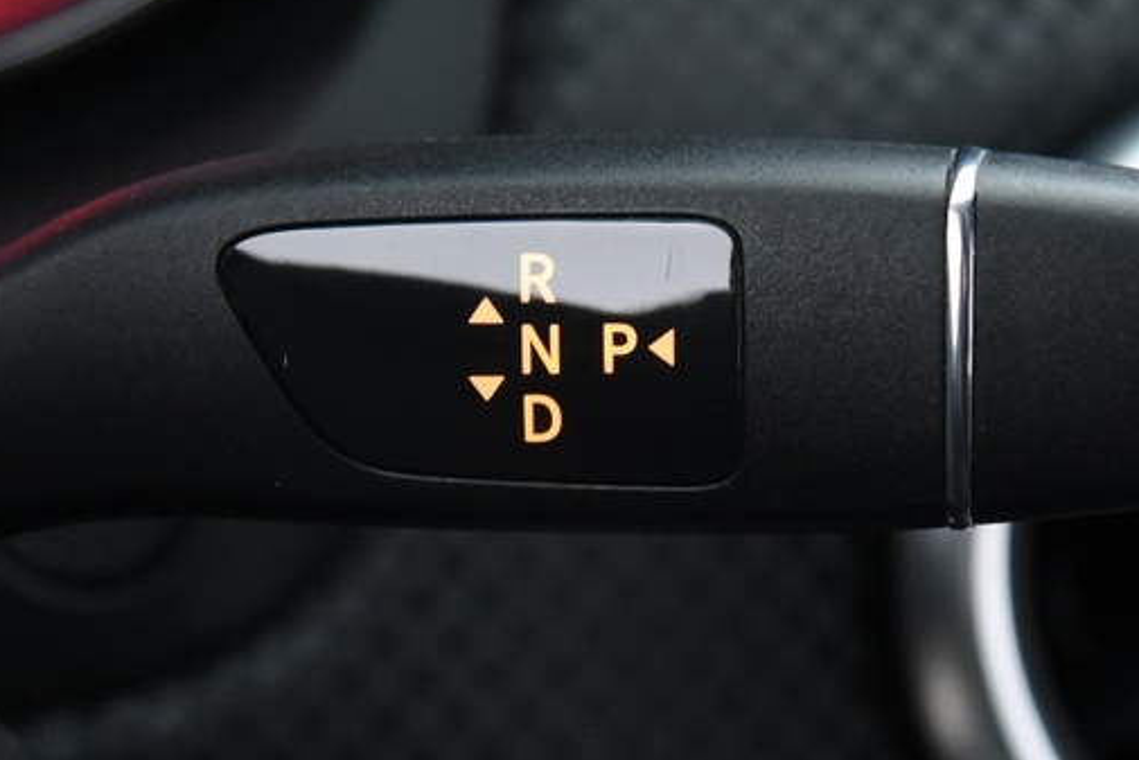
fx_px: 5886
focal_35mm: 186
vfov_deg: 7.4
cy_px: 318
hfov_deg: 11.1
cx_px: 548
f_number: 4
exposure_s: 1/20
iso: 4000
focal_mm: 58
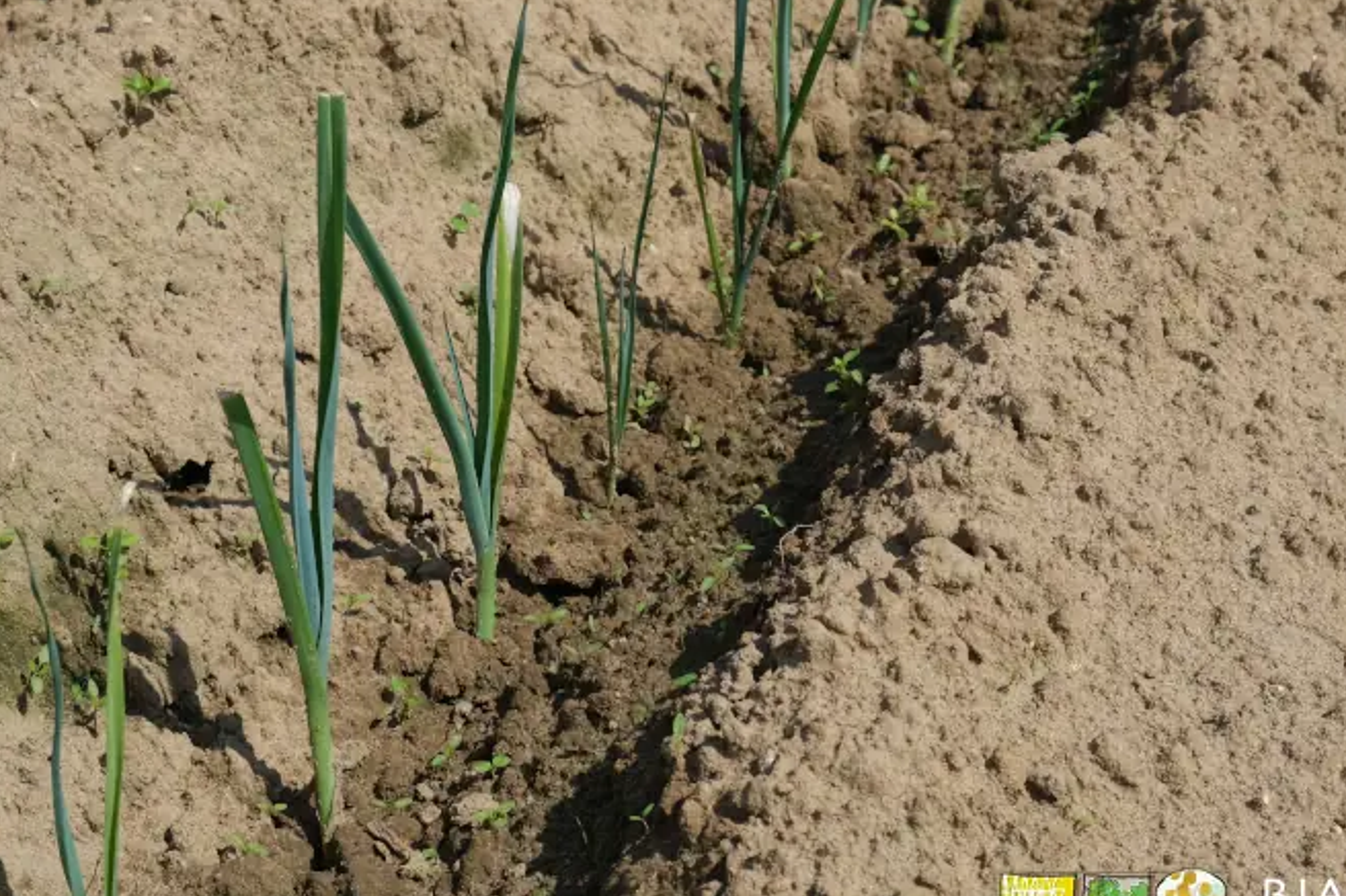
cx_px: 564
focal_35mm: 61
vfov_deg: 22.2
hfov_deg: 32.8
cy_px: 343
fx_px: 2280
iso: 160
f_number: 8
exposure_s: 1/450
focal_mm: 26.5
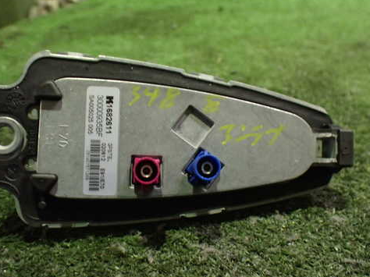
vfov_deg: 37.7
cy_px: 140
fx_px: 406
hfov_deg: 49.0
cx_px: 180
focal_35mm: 38
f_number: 2.3
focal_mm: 5.4
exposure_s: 1/30
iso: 1000
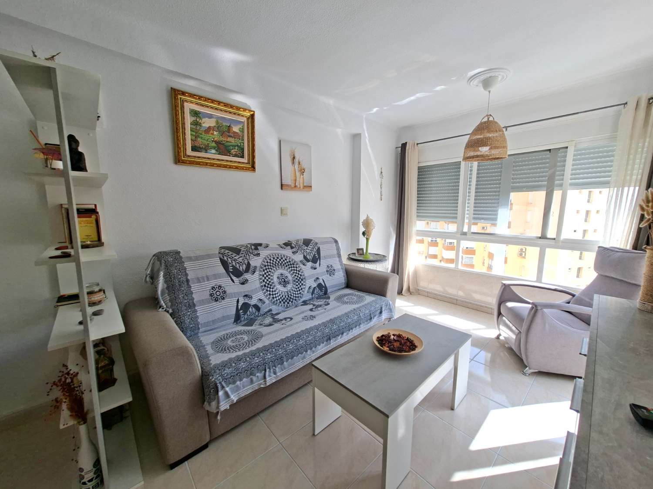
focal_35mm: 13
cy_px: 244
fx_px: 245
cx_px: 326
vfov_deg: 89.9
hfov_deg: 106.2
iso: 40
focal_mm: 1.74
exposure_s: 1/161
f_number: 2.2
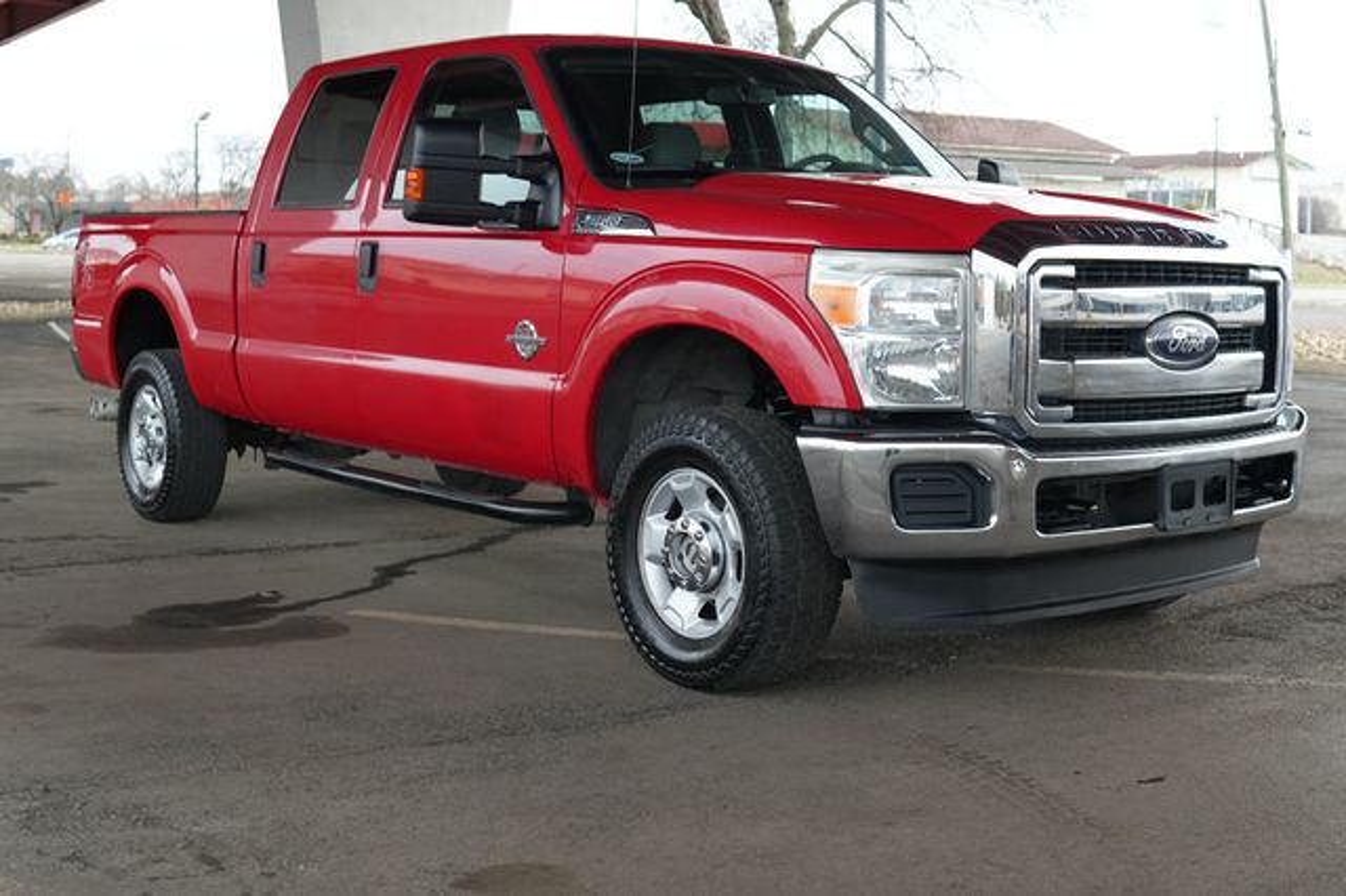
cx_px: 673
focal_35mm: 45
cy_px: 448
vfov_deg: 29.8
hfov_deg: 43.6
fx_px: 1682
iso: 640
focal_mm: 30
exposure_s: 1/60
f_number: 4
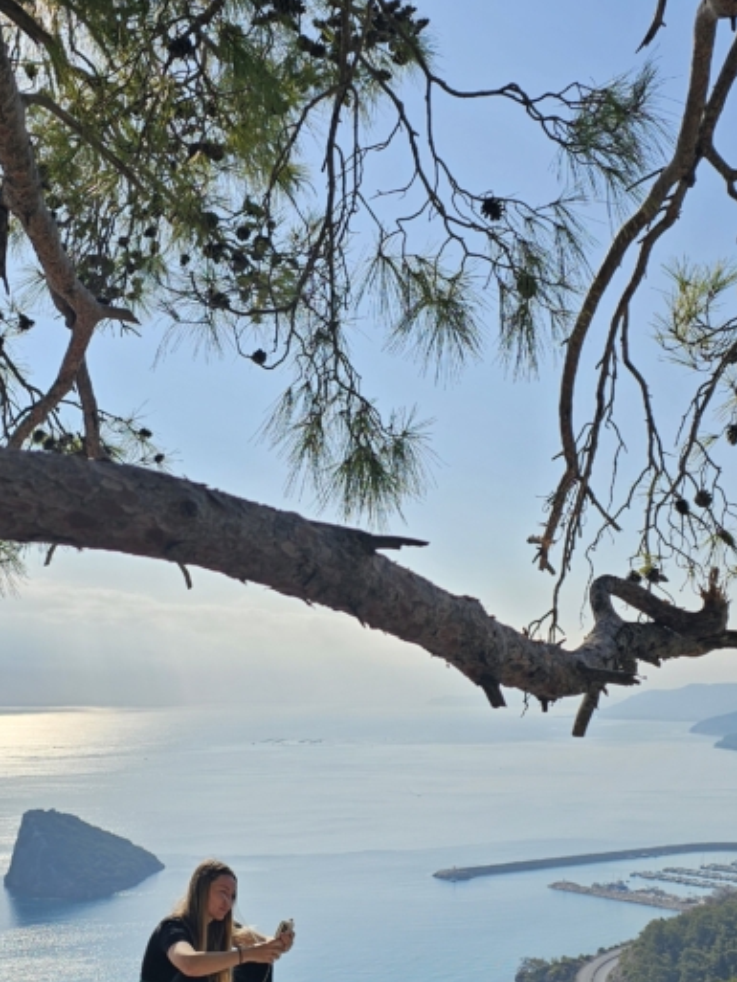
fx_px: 1334
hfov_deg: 30.8
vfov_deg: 40.3
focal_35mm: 47
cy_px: 569
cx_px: 308
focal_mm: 6.3
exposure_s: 1/1465
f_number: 1.7
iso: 10
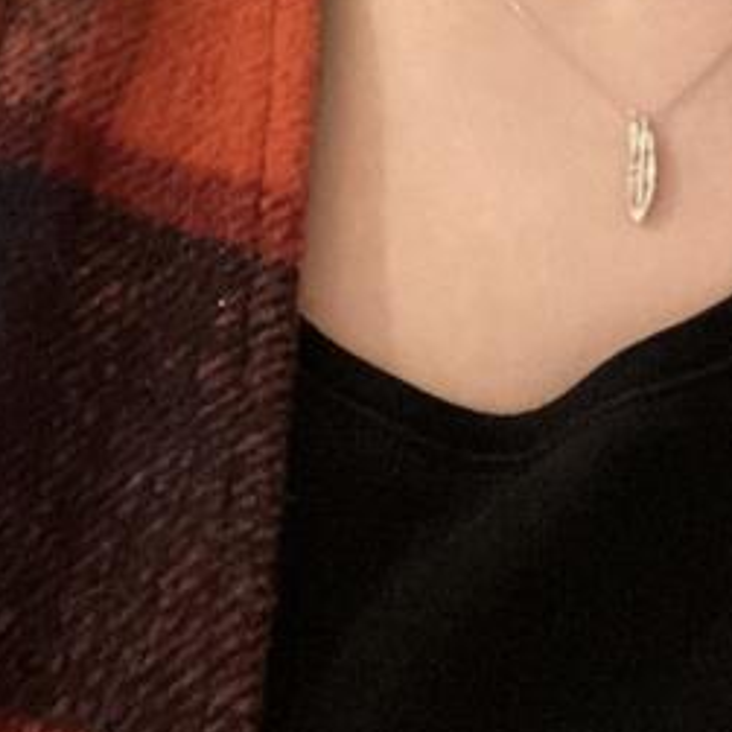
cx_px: 505
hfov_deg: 17.3
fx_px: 2392
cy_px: -526
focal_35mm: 100
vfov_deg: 15.3
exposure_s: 1/17
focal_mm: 2.71
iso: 640
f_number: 2.2
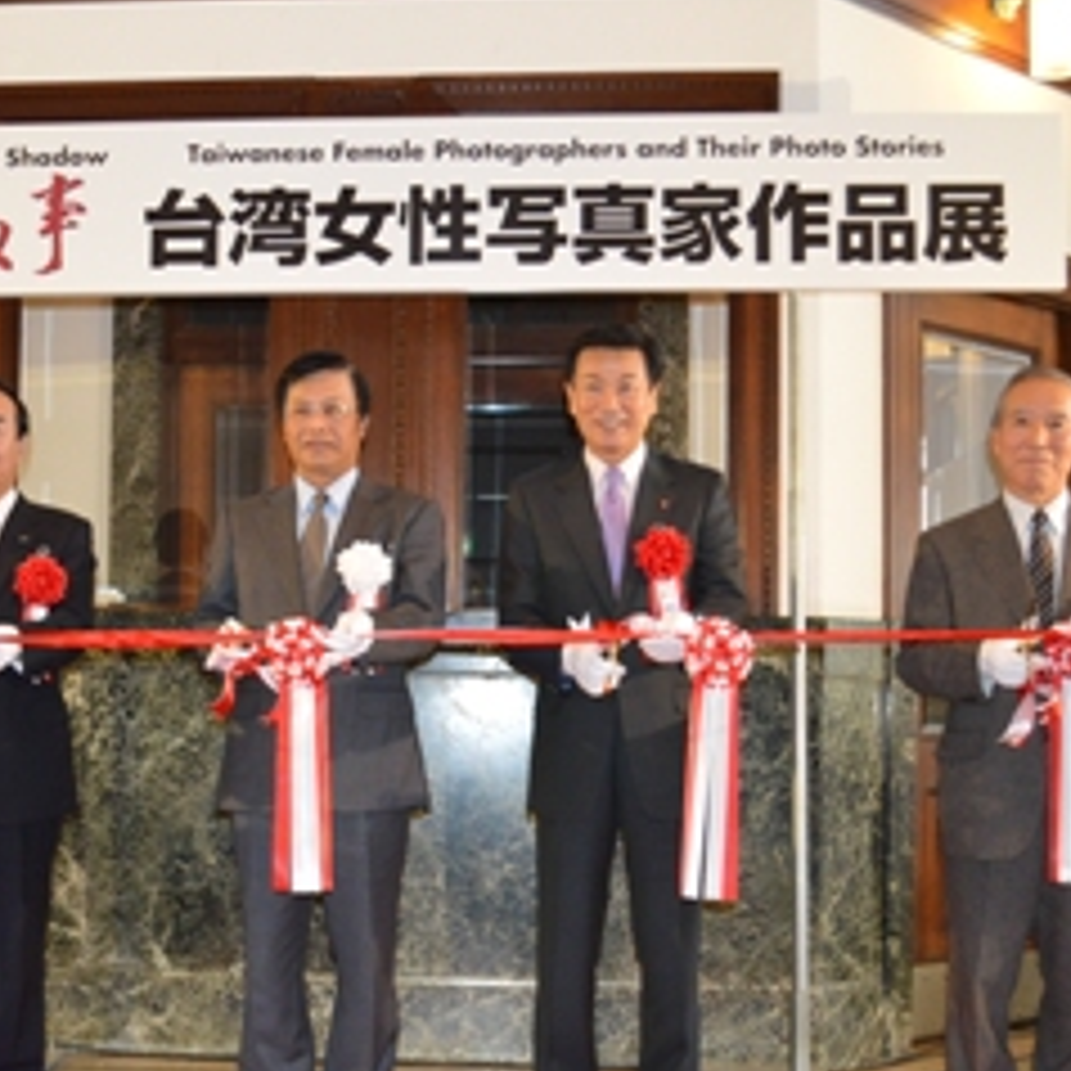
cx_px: 286
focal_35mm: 53
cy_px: 630
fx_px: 1855
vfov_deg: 32.1
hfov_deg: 31.7
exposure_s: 1/60
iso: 1800
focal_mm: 22
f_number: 4
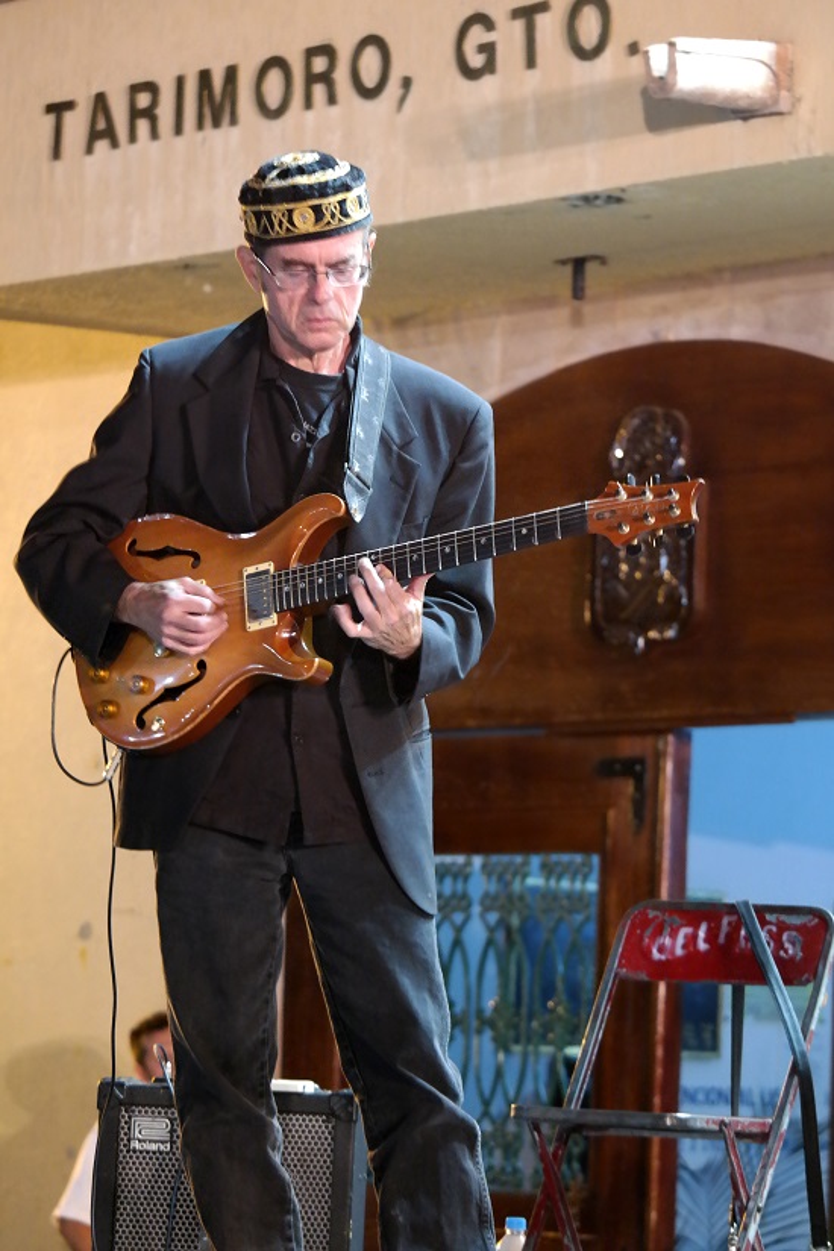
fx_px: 4760
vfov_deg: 15.0
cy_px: 626
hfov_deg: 10.0
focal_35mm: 137
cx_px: 417
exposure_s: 1/20
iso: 3200
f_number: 5
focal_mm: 89
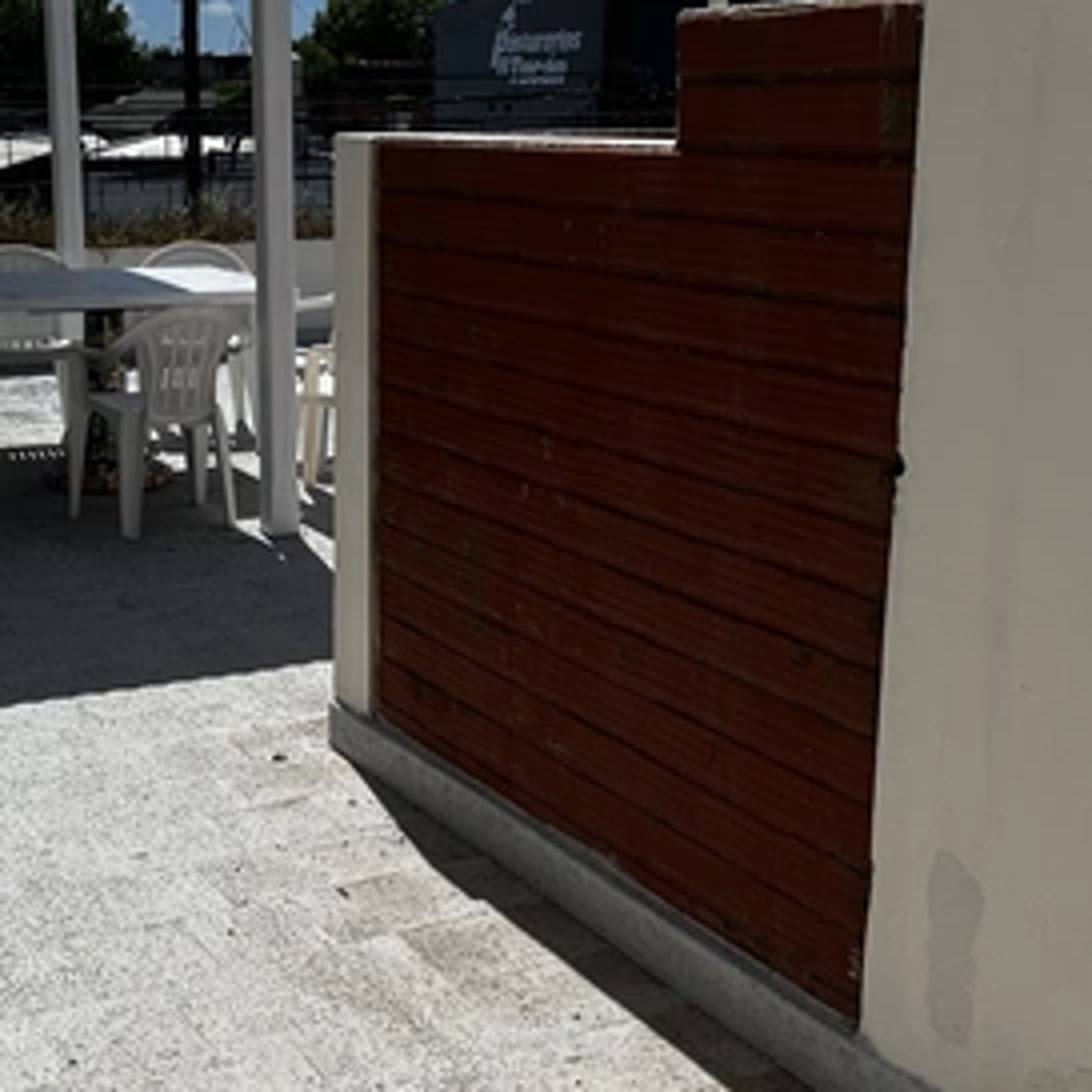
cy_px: 512
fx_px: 1321
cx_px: 368
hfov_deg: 44.3
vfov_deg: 44.9
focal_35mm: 37
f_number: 1.6
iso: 50
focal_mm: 5.1
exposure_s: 1/9901
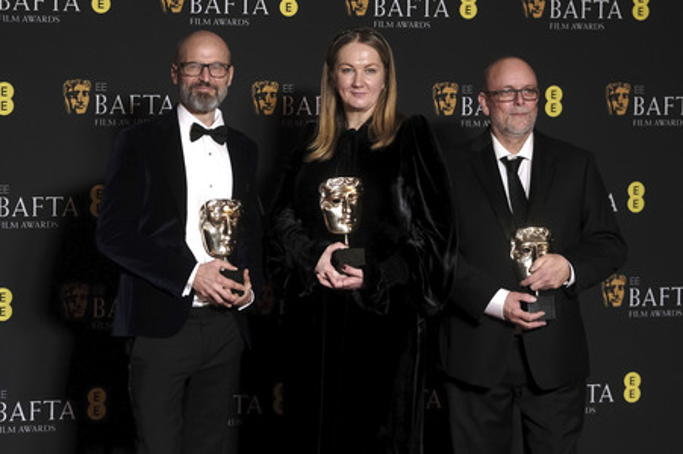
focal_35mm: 95
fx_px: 1801
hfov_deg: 21.5
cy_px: 227
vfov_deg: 14.4
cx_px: 342
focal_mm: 63.4
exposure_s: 1/320
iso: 1600
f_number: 2.8
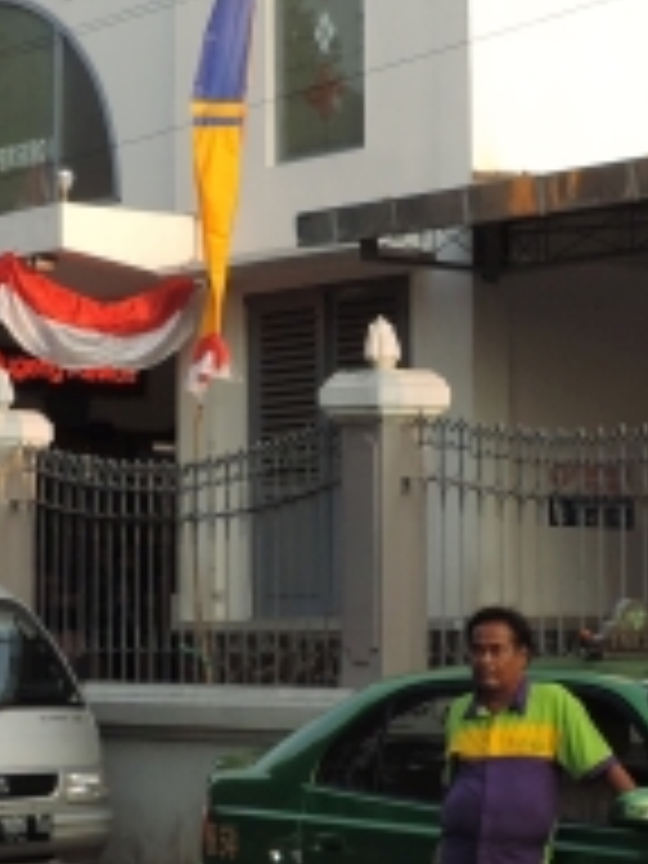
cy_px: 351
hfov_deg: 14.8
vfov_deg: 19.6
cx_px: 338
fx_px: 2496
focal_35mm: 100
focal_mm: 4.3
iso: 80
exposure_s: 1/250
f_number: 3
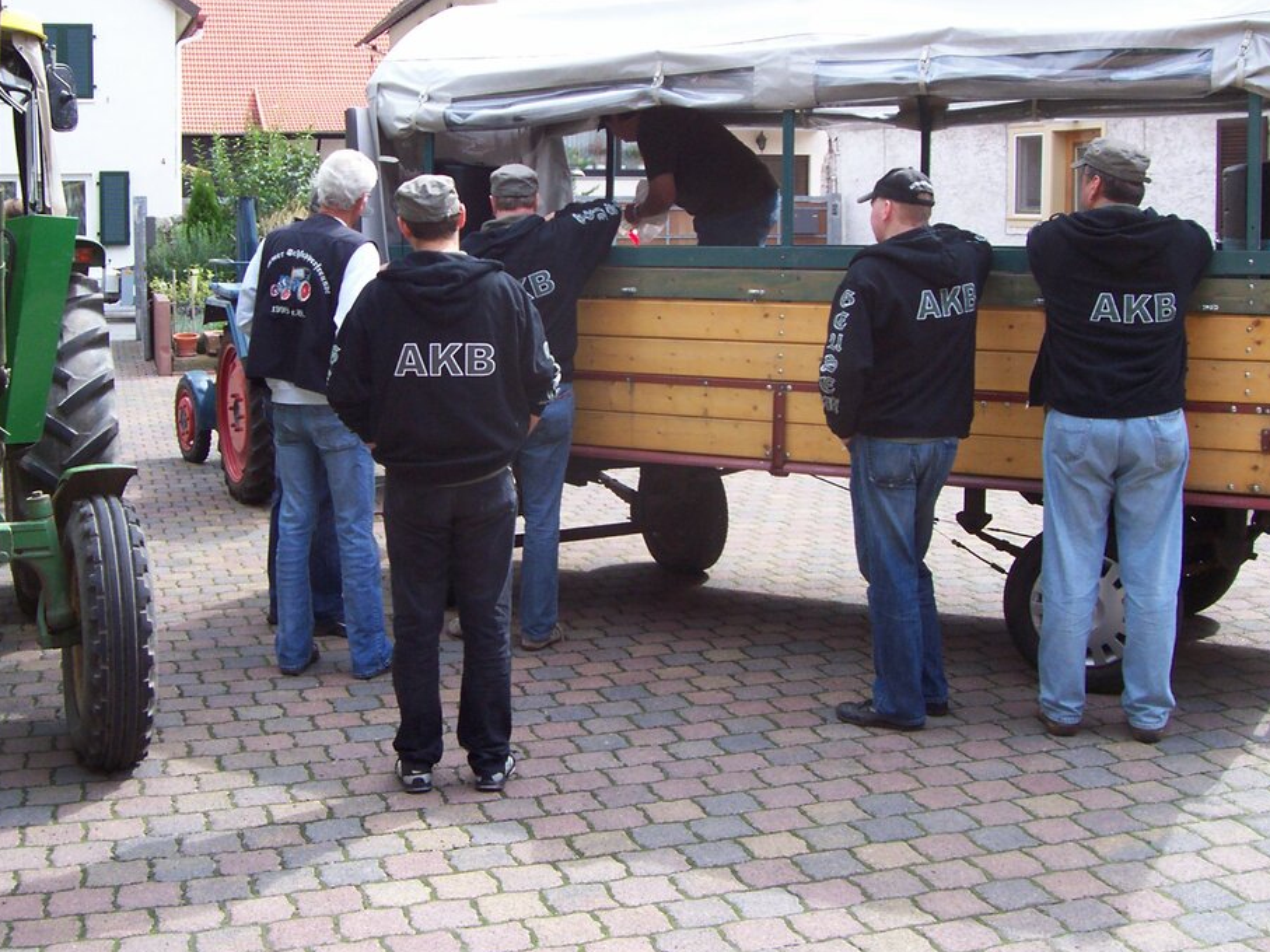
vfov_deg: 32.0
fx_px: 1651
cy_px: 358
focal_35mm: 45
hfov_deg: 42.0
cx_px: 584
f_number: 2.7
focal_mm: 5.6
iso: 80
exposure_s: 1/342
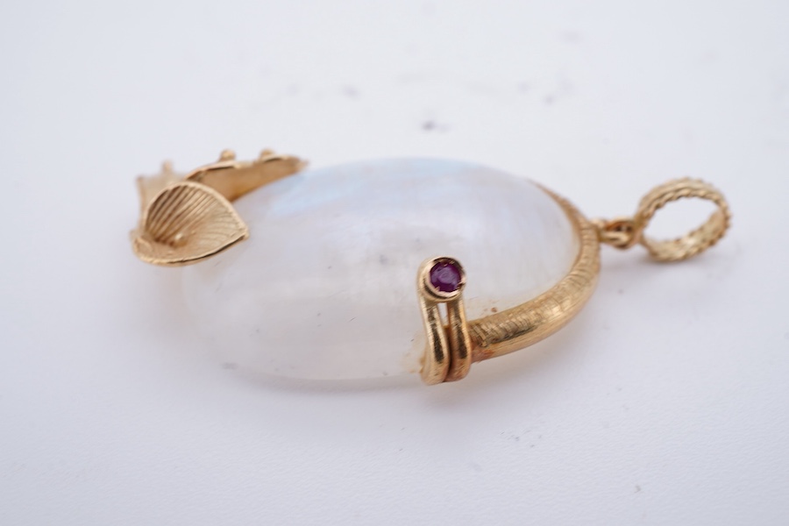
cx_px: 394
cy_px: 263
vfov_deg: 29.9
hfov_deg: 43.6
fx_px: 986
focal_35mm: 45
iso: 250
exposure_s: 1/160
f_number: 22
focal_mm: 30
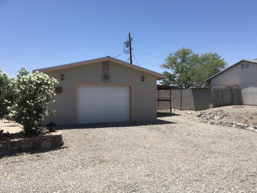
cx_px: 128
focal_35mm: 29
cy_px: 96
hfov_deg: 61.7
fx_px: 215
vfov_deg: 48.2
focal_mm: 4.15
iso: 25
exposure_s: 1/1832
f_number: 2.2
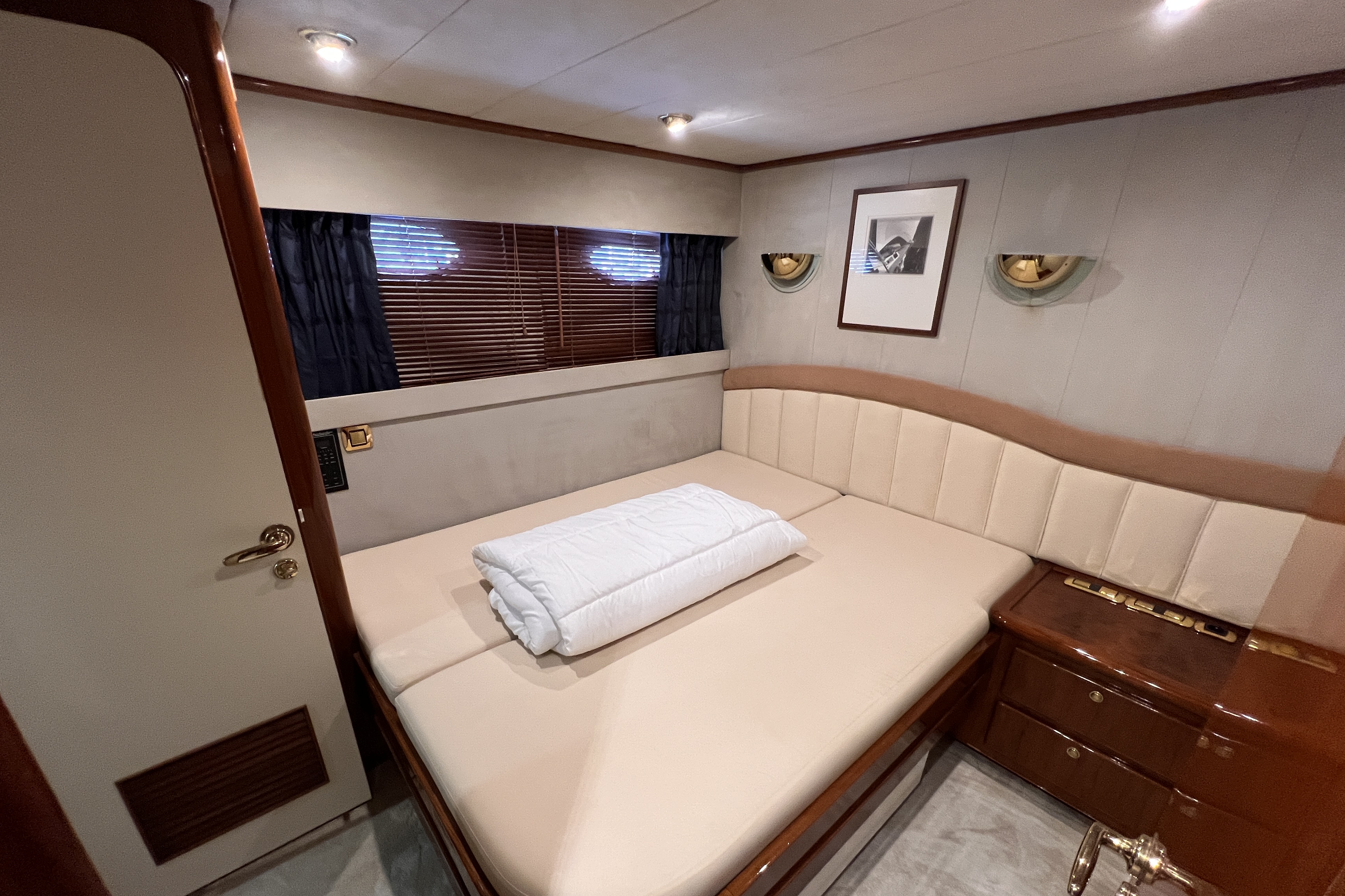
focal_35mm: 14
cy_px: 491
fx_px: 523
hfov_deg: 104.3
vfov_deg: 81.0
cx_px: 666
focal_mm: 1.57
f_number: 1.8
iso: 250
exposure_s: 1/60
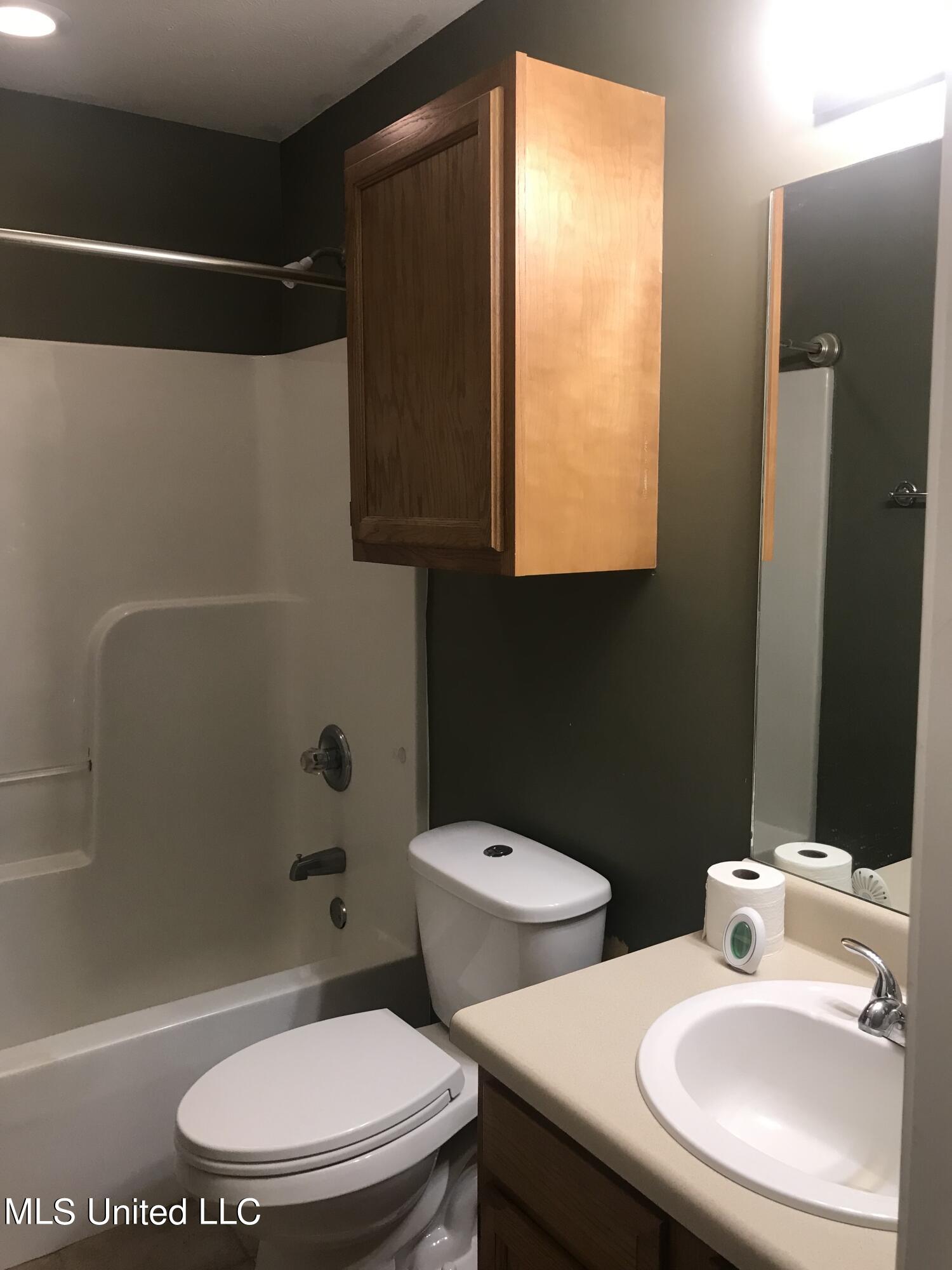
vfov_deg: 63.4
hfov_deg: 49.7
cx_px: 476
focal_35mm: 28
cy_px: 635
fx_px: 1027
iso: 32
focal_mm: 3.99
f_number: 1.8
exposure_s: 1/24
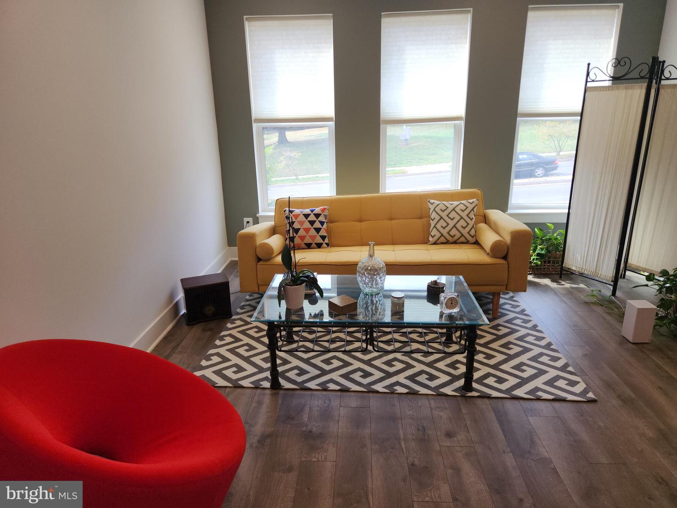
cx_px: 338
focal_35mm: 23
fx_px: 450
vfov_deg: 58.9
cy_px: 254
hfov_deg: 73.9
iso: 32
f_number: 1.8
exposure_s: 1/120
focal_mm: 5.4
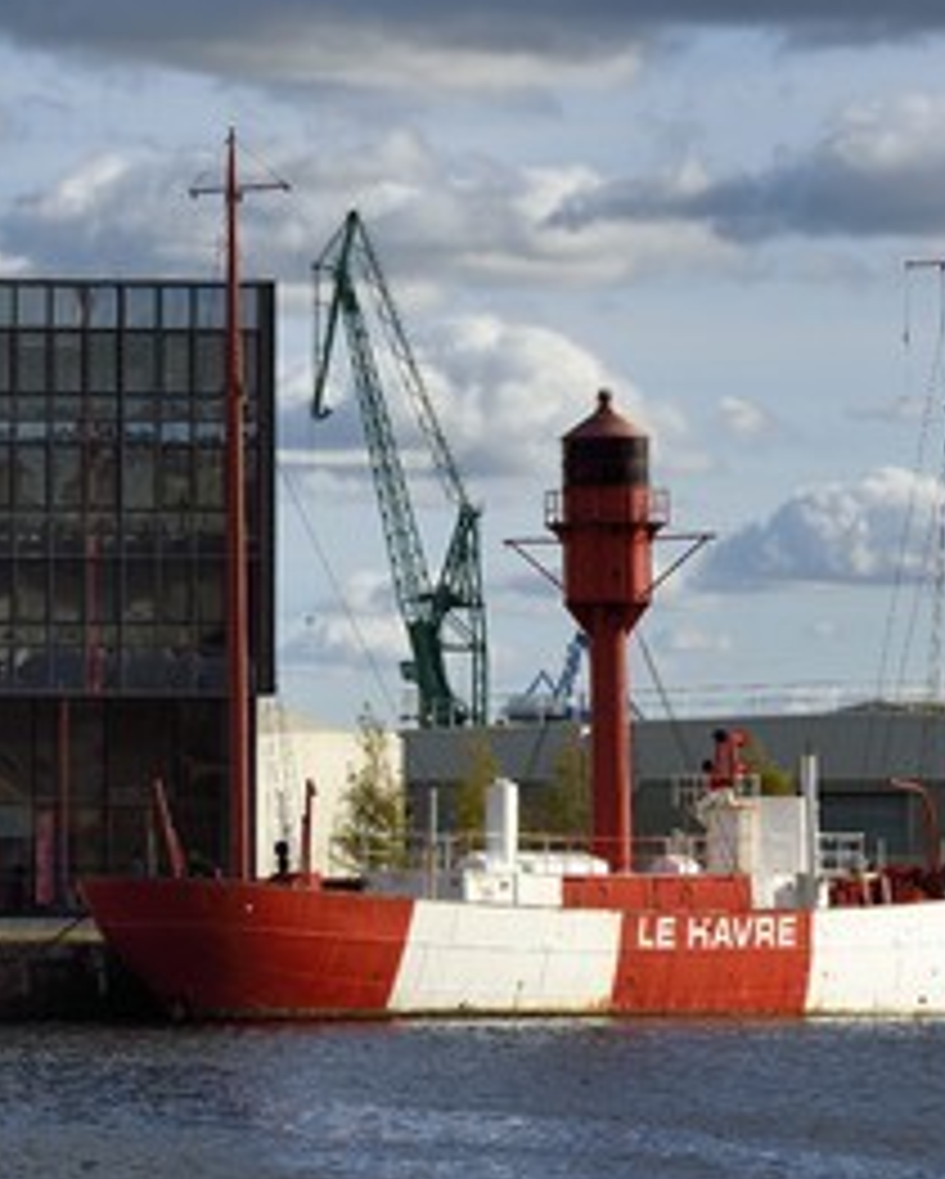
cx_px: 212
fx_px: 9184
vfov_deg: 7.3
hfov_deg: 5.9
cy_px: 594
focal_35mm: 263
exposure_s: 1/640
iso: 200
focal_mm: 175
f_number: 7.1
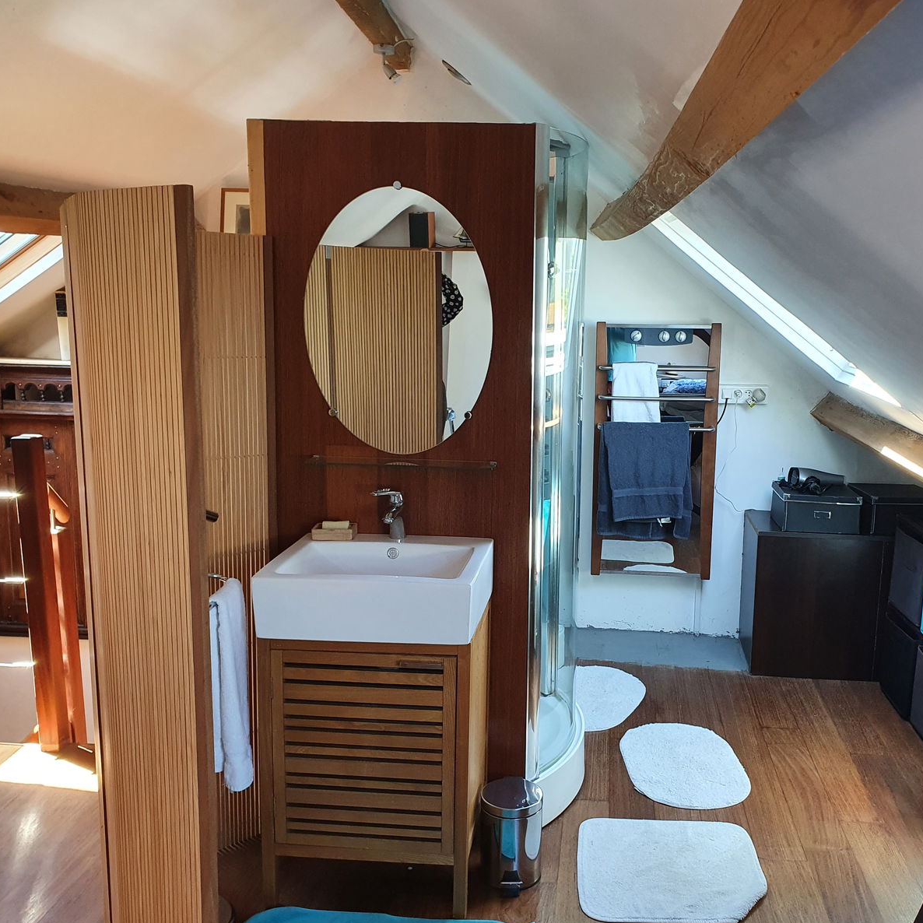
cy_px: 465
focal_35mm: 31
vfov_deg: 52.5
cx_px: 553
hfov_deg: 52.2
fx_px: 935
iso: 250
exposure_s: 1/60
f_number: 2.4
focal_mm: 4.32
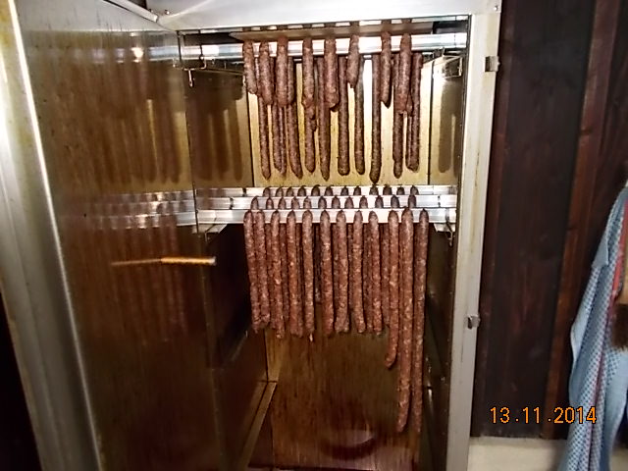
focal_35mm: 26
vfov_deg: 53.1
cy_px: 236
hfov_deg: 67.3
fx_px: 472
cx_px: 314
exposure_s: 1/25
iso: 200
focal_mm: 4.6
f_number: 3.2
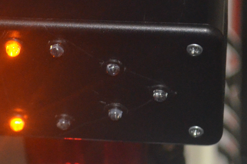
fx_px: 1681
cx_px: -6
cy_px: 88
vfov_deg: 5.6
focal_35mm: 245
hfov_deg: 8.4
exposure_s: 1/60
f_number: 5.6
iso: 3200
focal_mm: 55
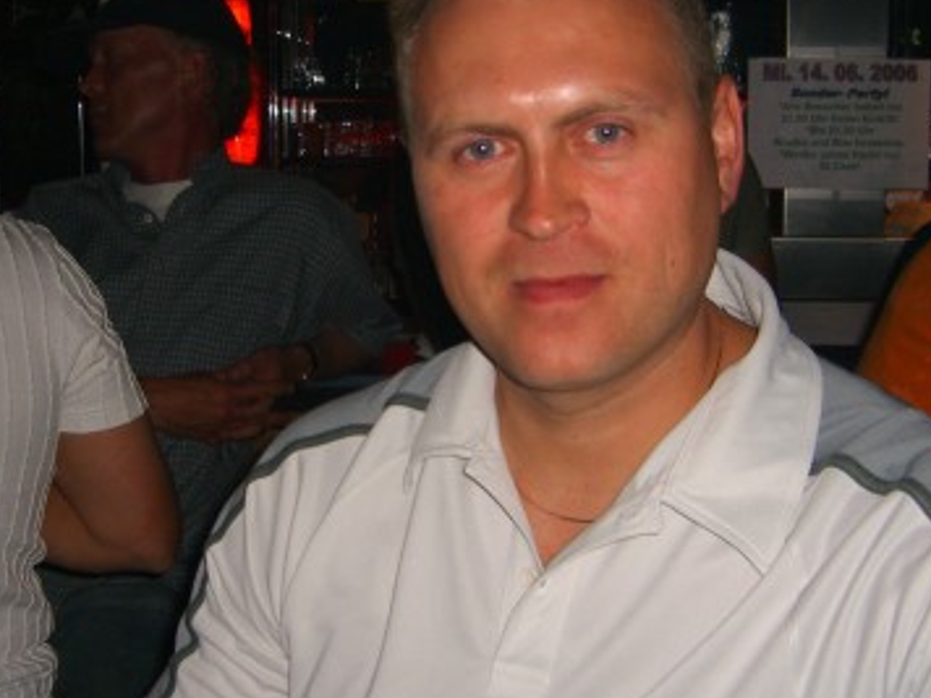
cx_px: 413
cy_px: 340
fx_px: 1721
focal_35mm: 64
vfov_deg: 22.9
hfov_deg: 30.2
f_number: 2.8
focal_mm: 7.9
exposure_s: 1/60
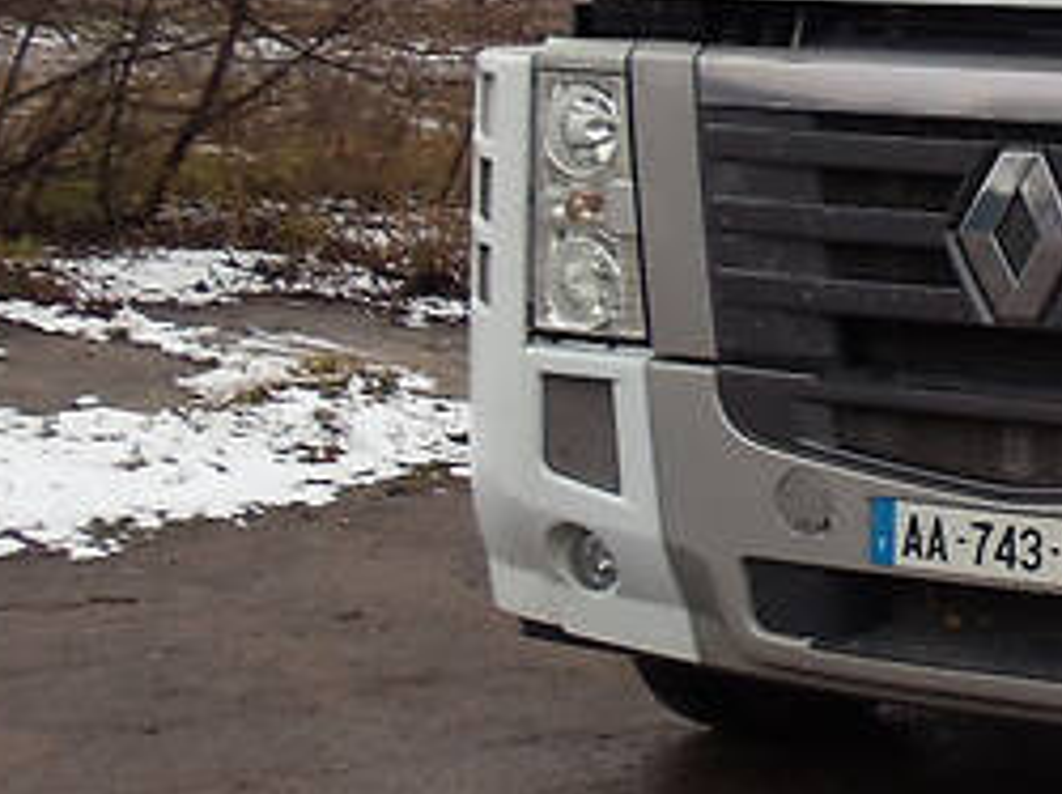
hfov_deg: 13.7
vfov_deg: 10.3
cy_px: -166
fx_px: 4322
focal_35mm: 141
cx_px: 1232
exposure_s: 1/80
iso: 80
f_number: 3.5
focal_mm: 6
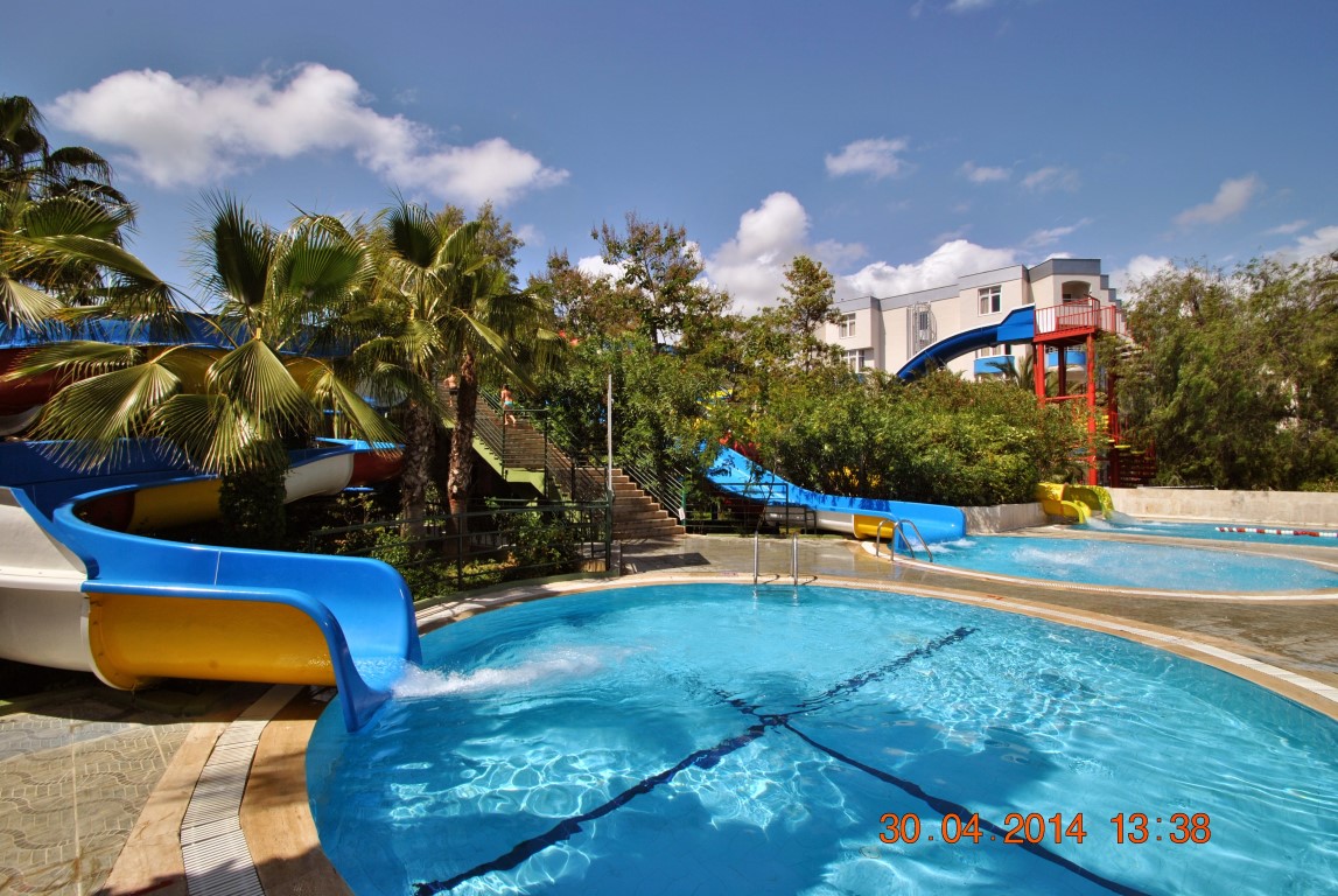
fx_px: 558
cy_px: 448
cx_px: 669
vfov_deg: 77.5
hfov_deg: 100.3
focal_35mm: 15
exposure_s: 1/200
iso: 100
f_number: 13
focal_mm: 10
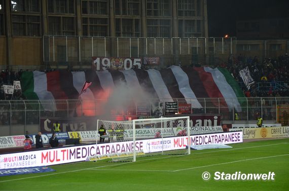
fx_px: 961
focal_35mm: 120
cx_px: 144
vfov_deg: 11.4
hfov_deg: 17.1
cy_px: 96
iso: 640
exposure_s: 1/60
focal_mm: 80
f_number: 5.3
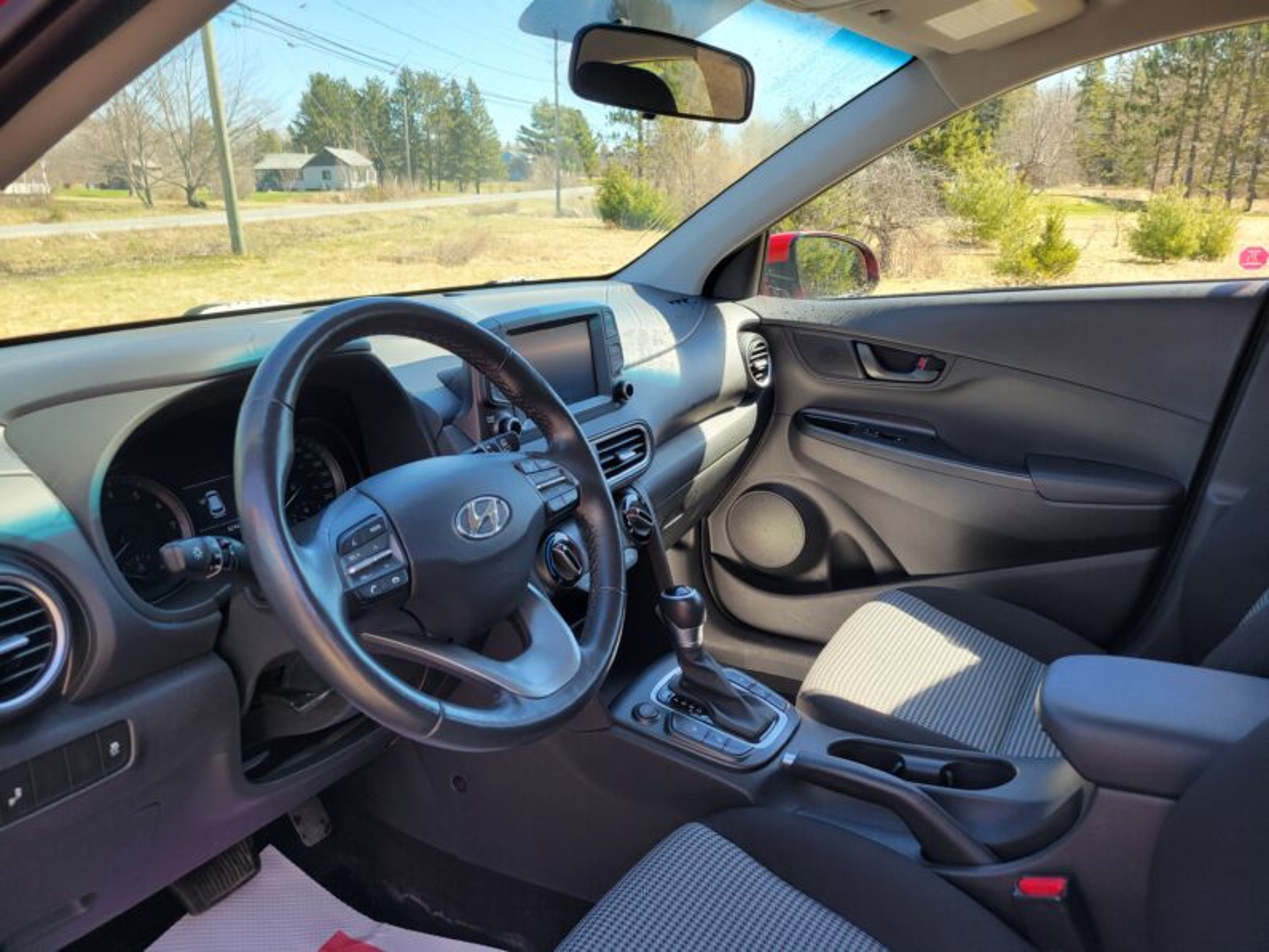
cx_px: 634
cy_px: 476
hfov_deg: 67.3
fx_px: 953
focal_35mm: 26
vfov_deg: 53.1
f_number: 1.8
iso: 40
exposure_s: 1/235
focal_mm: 5.4
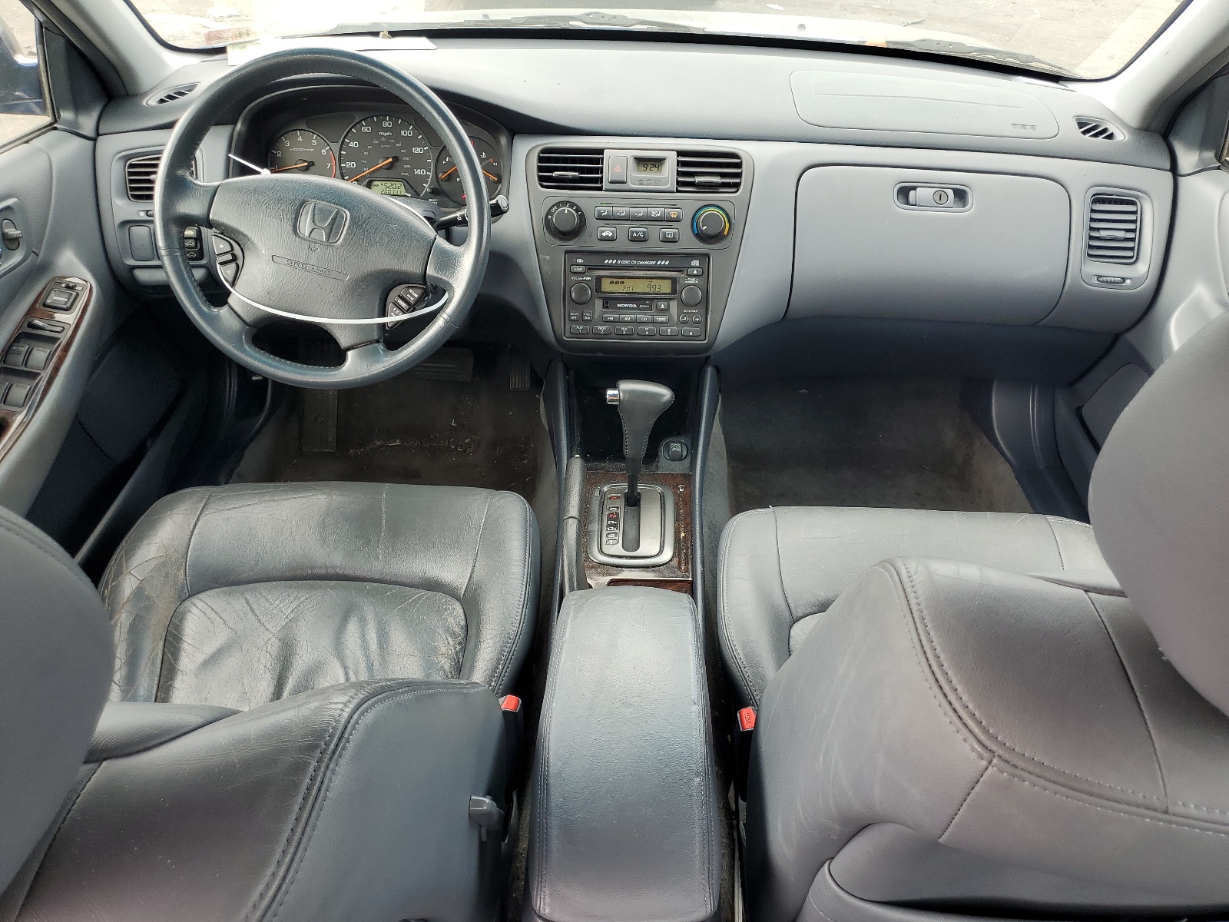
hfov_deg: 67.3
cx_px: 614
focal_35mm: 26
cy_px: 461
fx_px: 923
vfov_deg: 53.1
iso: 50
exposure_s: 1/159
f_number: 1.5
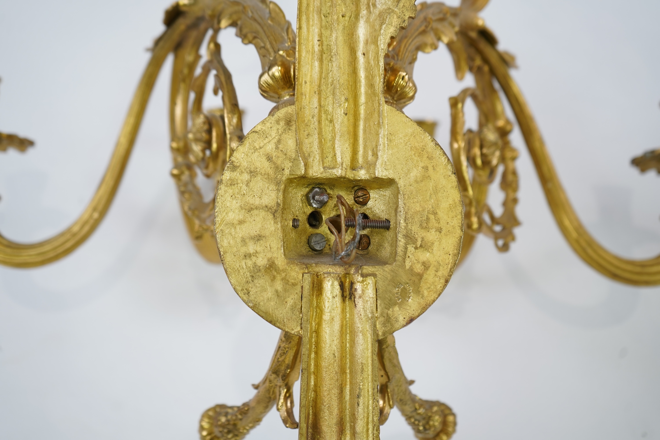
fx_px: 697
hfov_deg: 50.7
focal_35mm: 38
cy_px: 220
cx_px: 330
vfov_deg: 35.1
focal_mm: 38
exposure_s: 1/80
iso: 320
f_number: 4.5
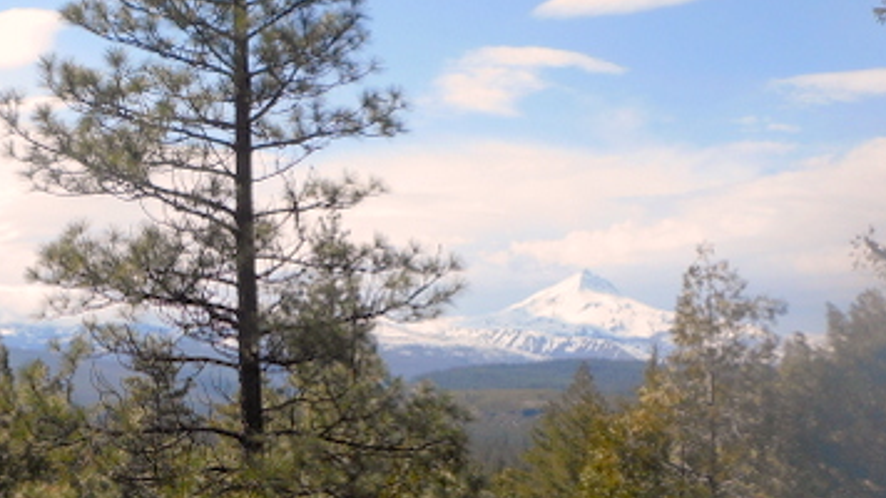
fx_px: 1151
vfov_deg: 24.3
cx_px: 167
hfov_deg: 40.2
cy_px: 319
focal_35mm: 49
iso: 80
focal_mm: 4.5
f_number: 3.7
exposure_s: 1/1000
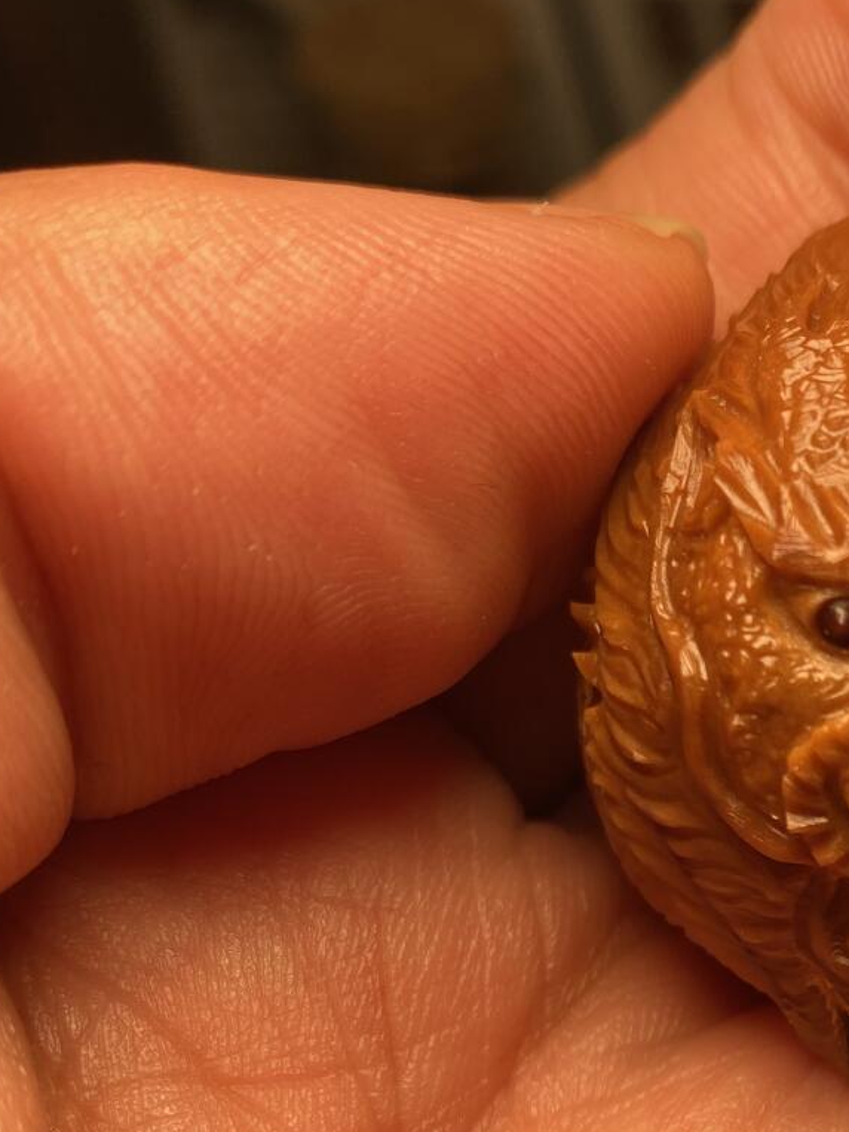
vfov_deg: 31.2
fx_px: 1930
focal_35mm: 59
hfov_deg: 23.7
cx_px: 862
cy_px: 1012
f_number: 1.8
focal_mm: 4.25
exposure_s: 1/706
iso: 32
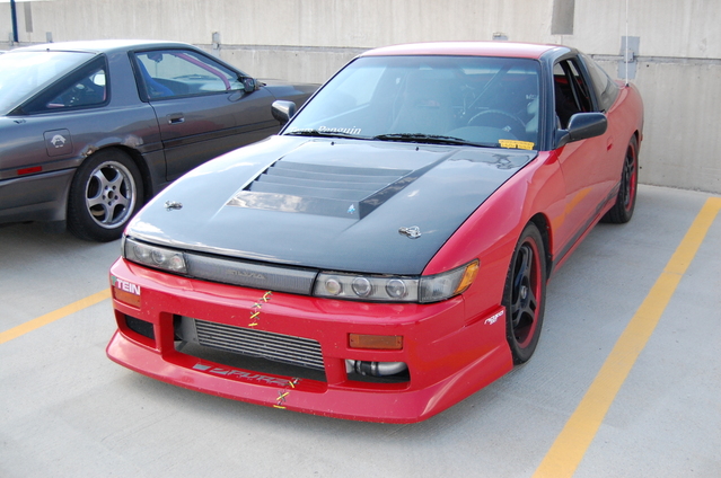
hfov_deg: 46.5
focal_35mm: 42
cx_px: 360
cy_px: 239
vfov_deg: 31.8
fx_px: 840
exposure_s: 1/1250
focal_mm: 28
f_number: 4.2
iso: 800
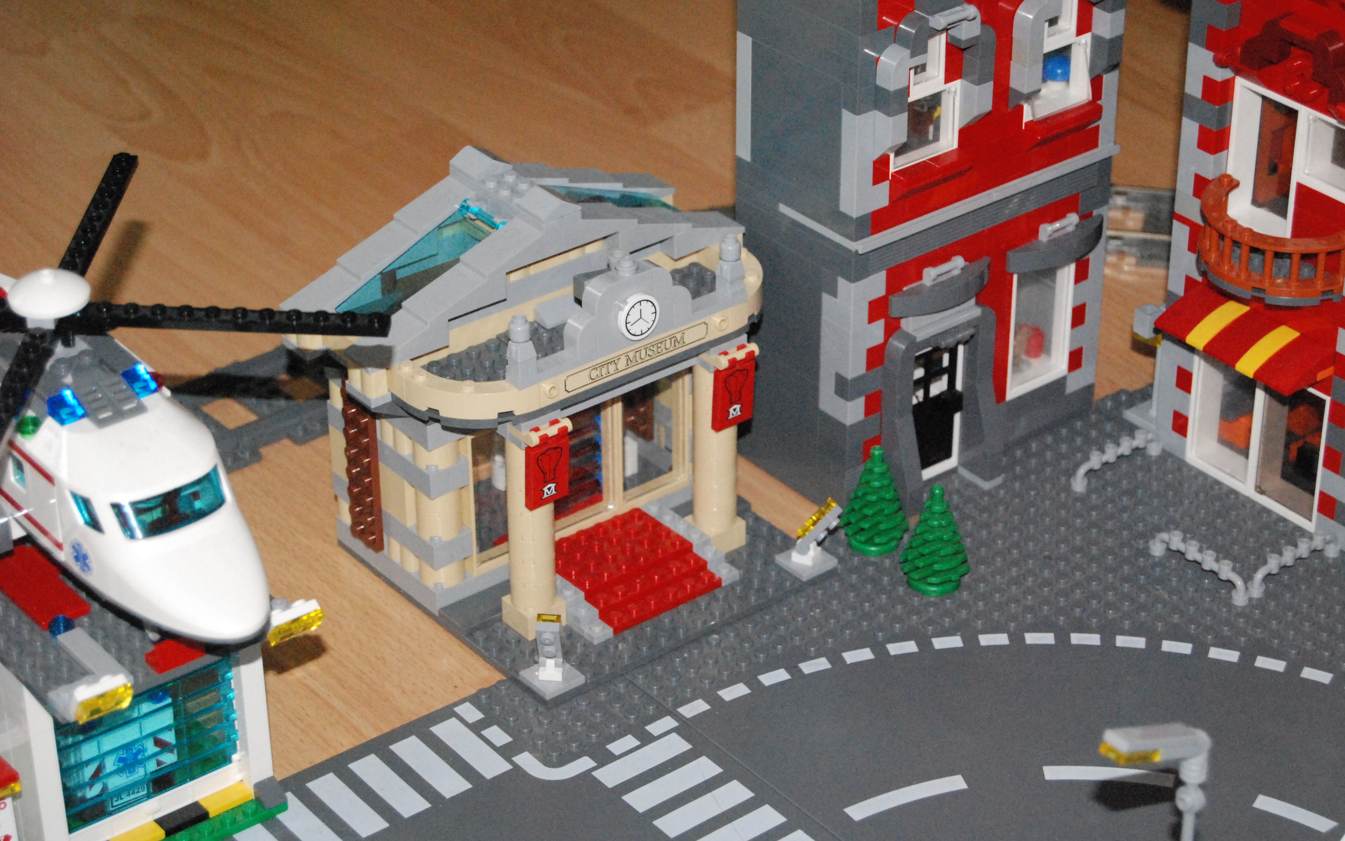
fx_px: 3098
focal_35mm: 85
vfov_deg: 15.5
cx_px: 671
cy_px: 397
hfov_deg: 24.5
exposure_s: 1/60
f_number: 7.1
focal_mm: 55
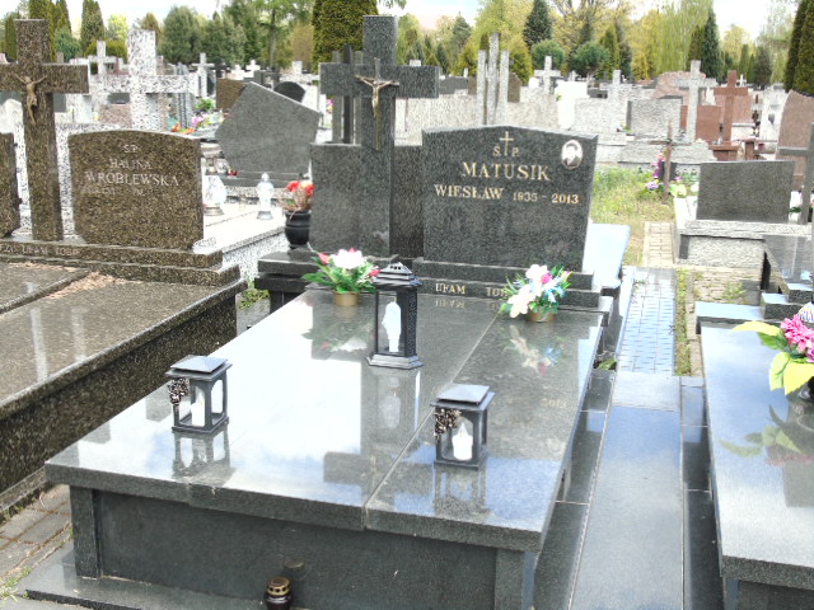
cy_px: 305
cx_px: 407
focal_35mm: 40
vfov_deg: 36.0
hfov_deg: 46.8
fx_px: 941
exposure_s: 1/200
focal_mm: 7.1
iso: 80
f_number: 3.9
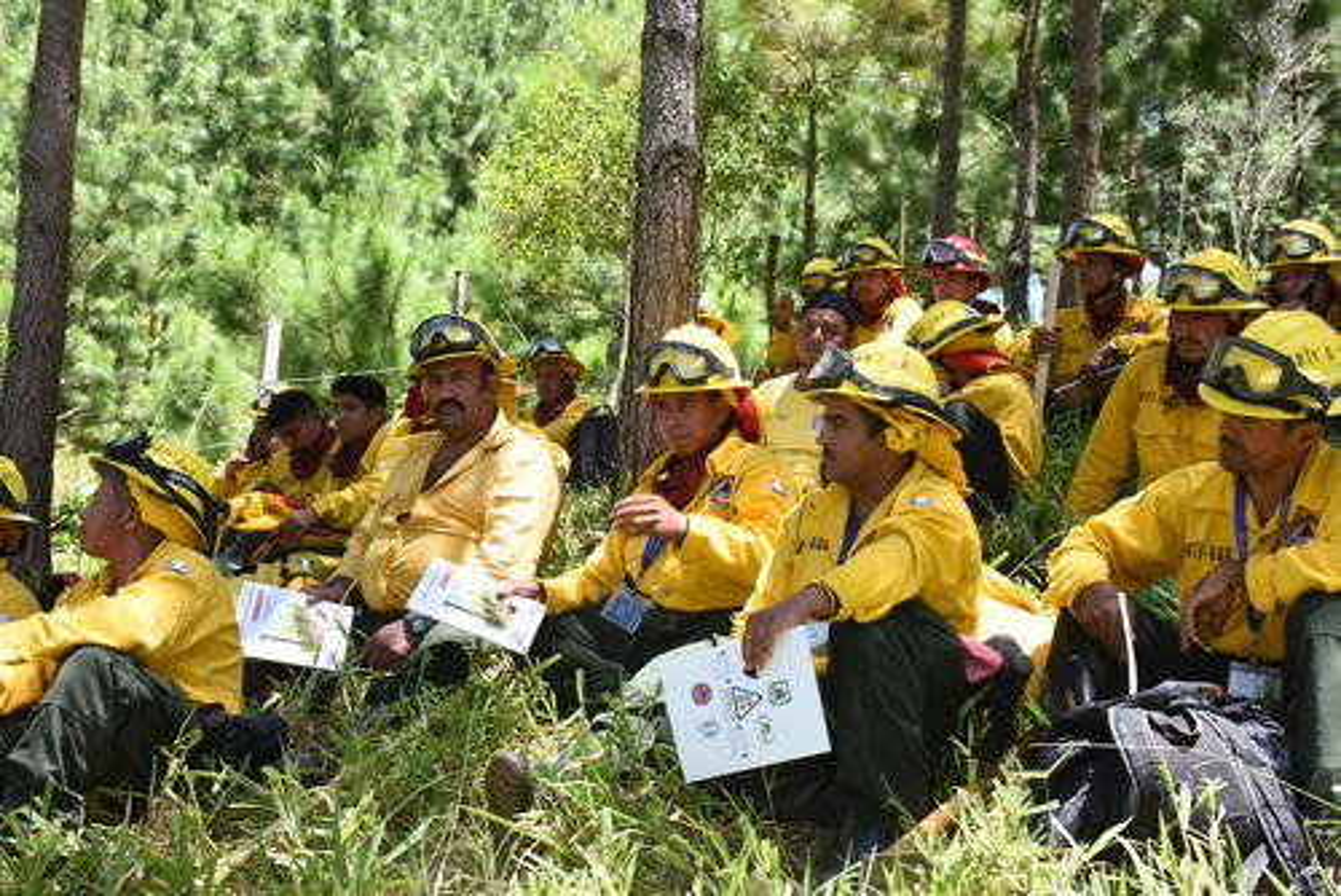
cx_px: 670
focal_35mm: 48
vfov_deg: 28.1
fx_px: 1789
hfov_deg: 41.1
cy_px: 448
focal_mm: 32
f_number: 8
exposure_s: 1/125
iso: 320
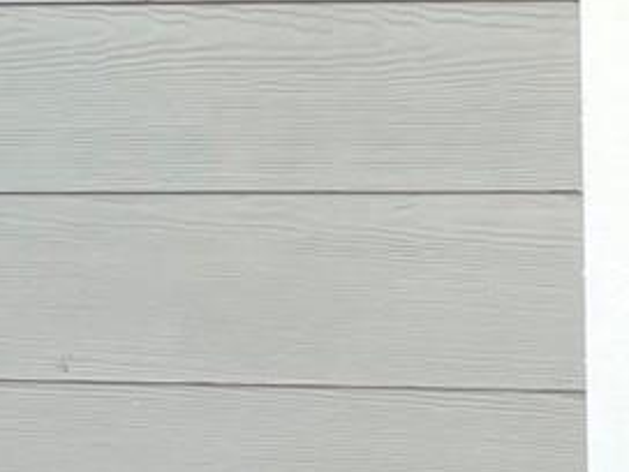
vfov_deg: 9.7
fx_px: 2780
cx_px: 1498
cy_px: 76
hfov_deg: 11.0
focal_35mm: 153
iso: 40
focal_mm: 5.7
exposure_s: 1/277
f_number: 1.5
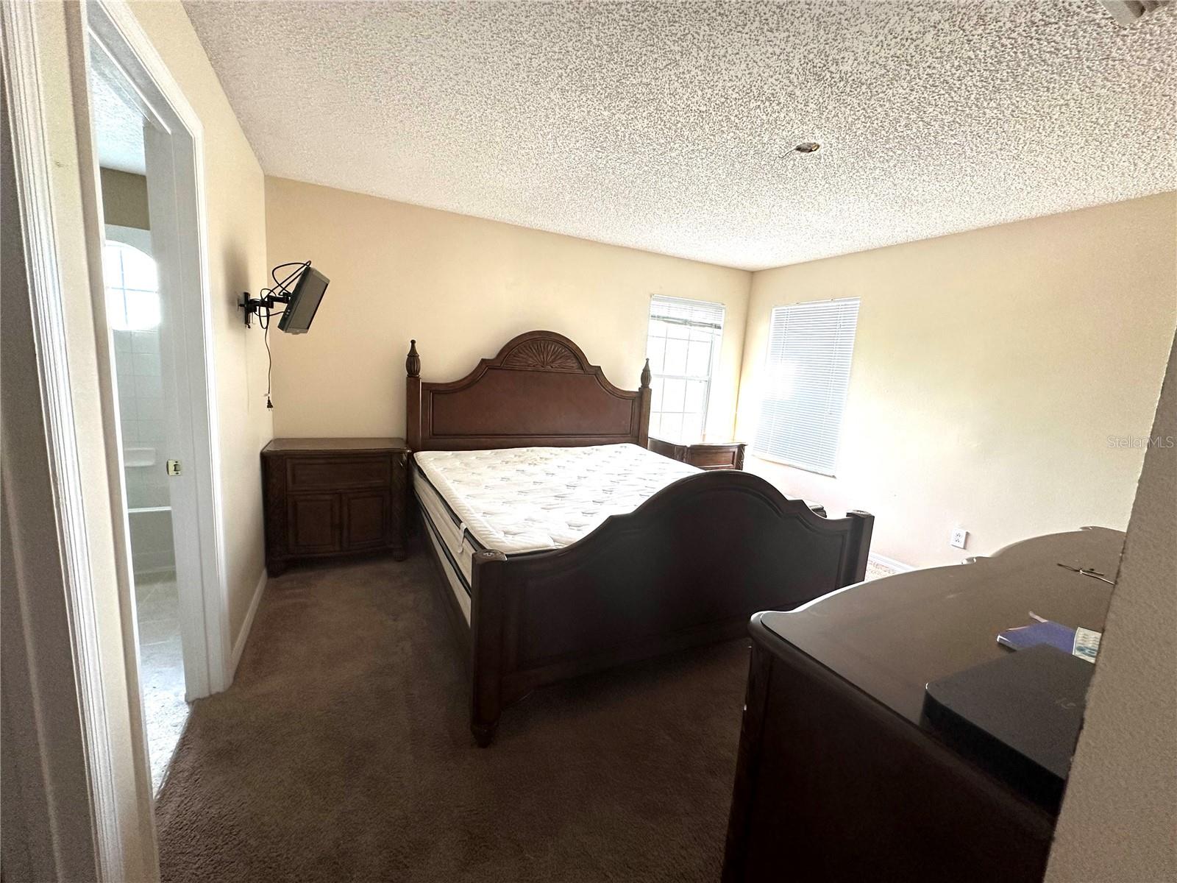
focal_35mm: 14
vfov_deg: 85.7
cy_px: 442
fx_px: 476
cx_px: 588
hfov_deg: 102.1
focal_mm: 2.22
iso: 160
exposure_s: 1/99
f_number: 2.2
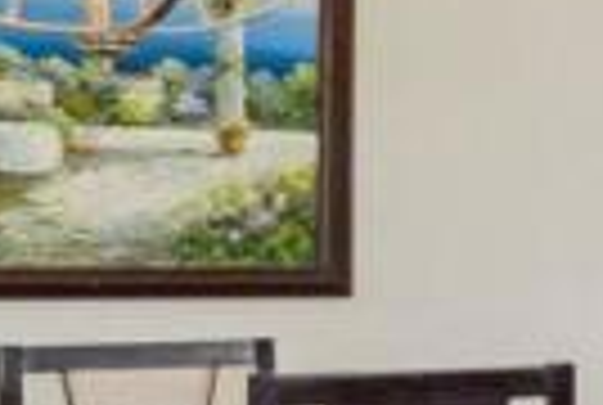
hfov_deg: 9.2
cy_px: 248
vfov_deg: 11.3
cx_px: 2187
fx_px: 2048
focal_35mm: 122
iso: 250
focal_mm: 16
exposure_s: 1/30
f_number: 8
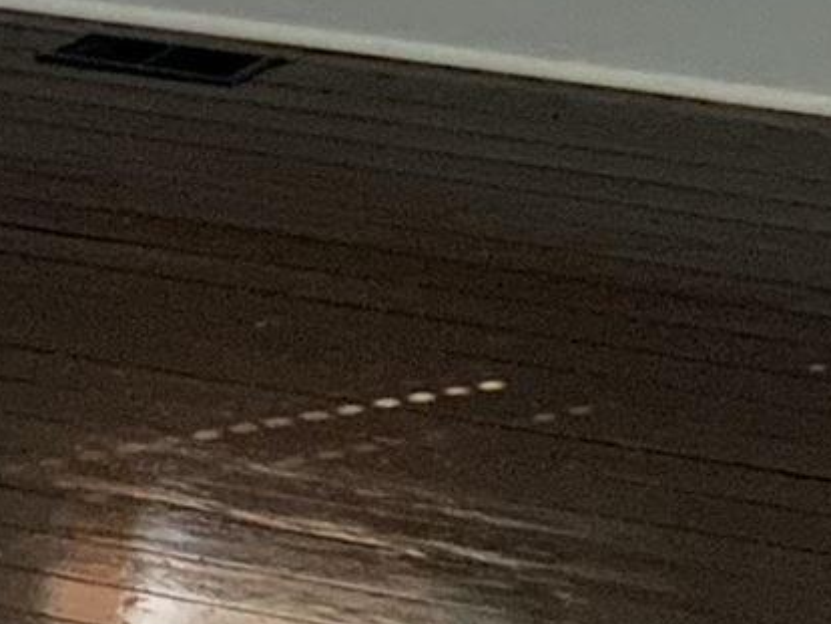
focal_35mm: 215
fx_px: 5164
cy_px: -506
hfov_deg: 9.2
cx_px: 662
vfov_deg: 6.7
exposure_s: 1/60
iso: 50
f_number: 1.8
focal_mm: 3
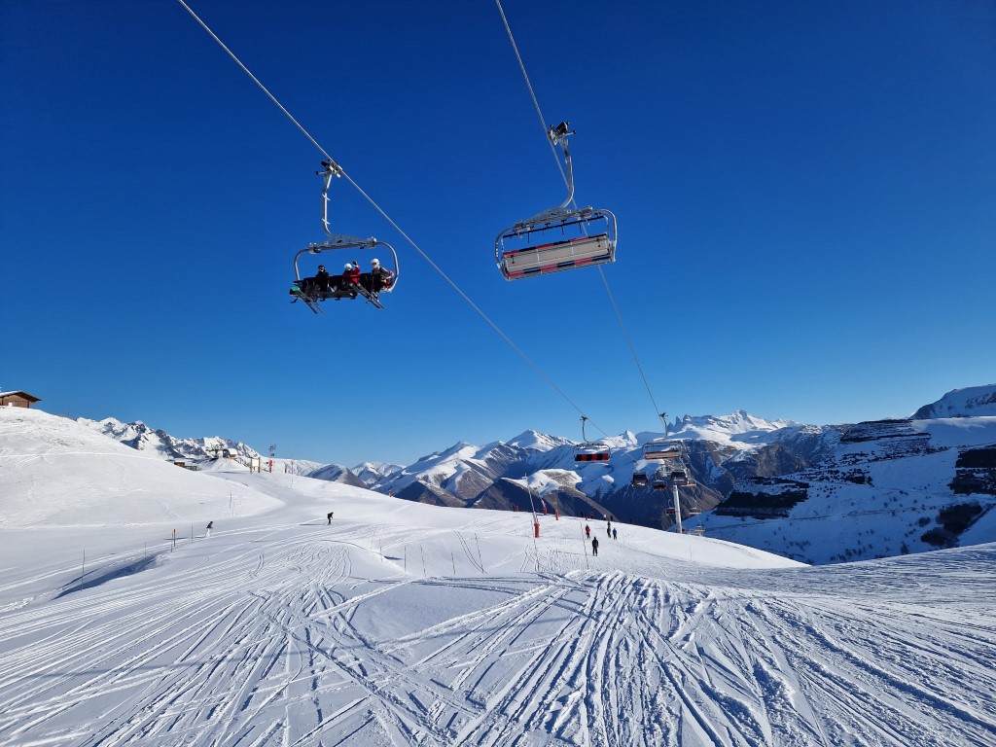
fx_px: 662
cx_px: 498
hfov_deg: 73.9
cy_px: 374
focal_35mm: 23
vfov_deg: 58.9
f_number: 1.8
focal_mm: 5.4
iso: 50
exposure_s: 1/2880
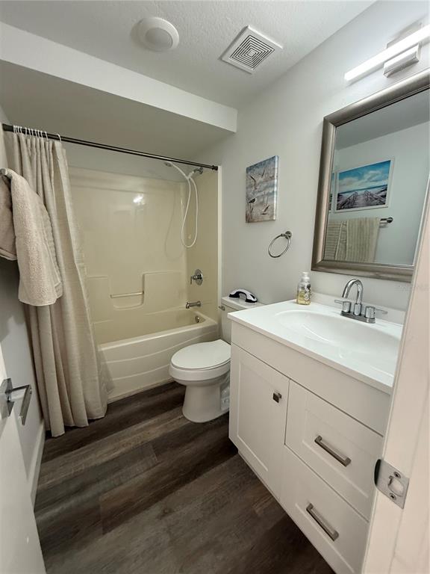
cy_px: 287
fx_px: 232
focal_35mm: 14
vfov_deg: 102.1
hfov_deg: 85.7
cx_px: 215
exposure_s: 1/60
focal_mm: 2.22
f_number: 2.2
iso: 400
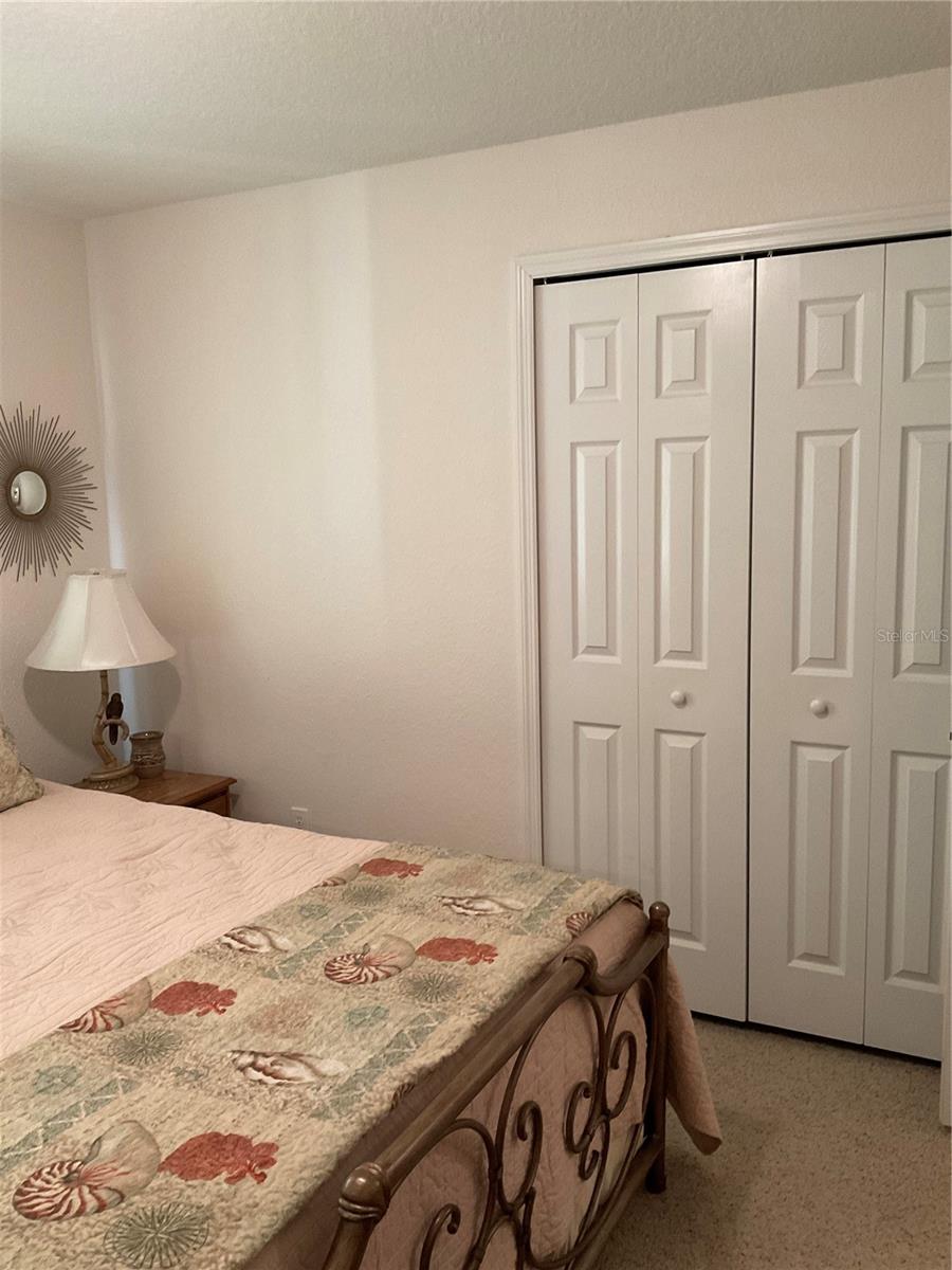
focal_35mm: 29
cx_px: 476
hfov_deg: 48.2
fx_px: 1063
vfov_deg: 61.7
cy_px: 635
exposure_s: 1/60
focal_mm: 3
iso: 160
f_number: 1.8
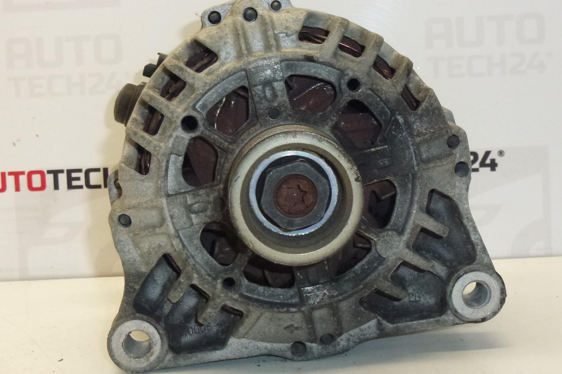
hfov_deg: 32.4
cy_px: 168
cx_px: 287
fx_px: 968
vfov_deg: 21.9
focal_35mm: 62
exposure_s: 1/125
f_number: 4
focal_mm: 8
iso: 400
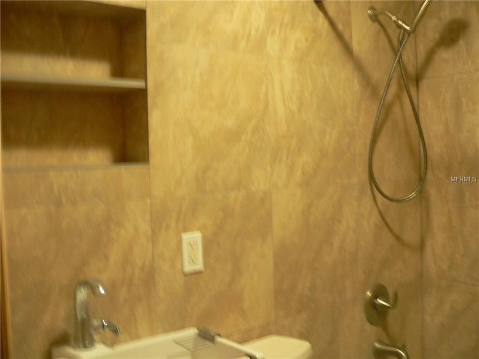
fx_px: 498
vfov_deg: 39.7
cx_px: 240
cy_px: 180
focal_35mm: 36
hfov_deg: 51.4
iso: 200
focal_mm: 6
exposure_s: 1/4
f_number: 2.8
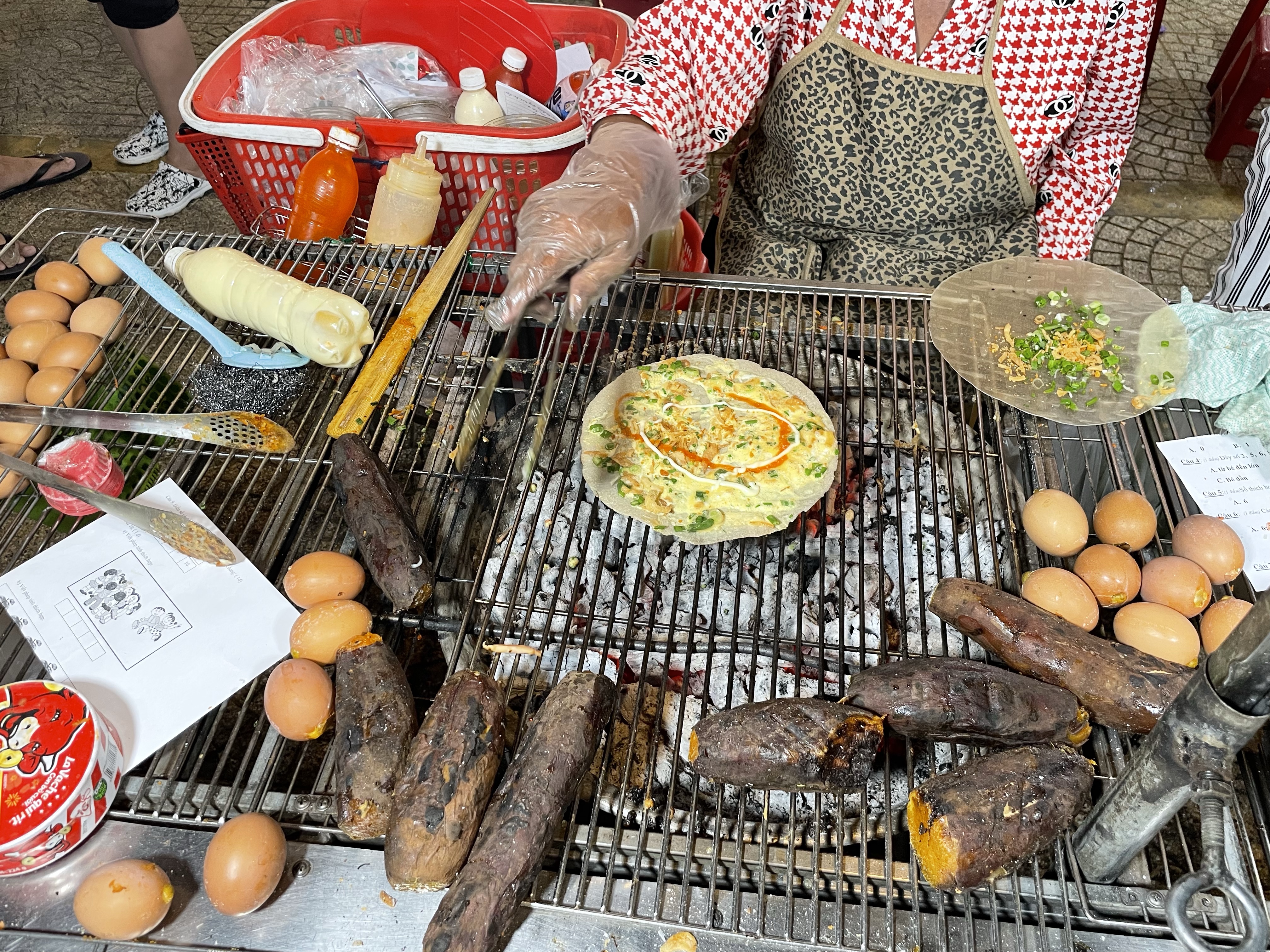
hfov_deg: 67.3
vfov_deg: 53.1
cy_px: 476
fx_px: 954
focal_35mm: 26
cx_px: 635
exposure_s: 1/50
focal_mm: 4.2
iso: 125
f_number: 1.6
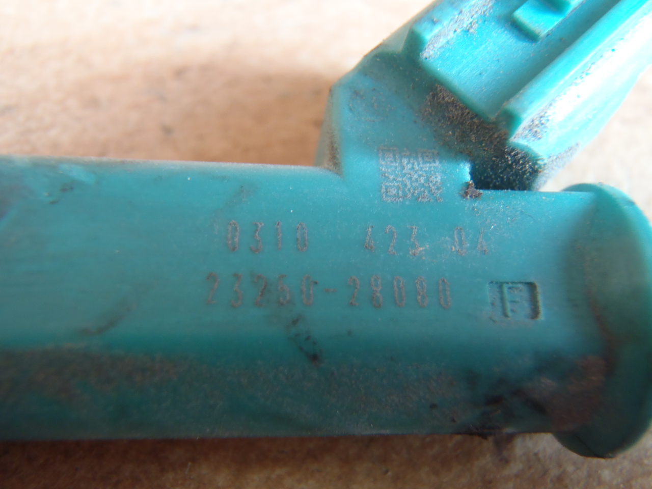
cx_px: 326
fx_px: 697
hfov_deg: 50.1
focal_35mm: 37
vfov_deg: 38.7
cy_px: 244
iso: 200
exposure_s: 1/5
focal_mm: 6.64
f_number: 4.7
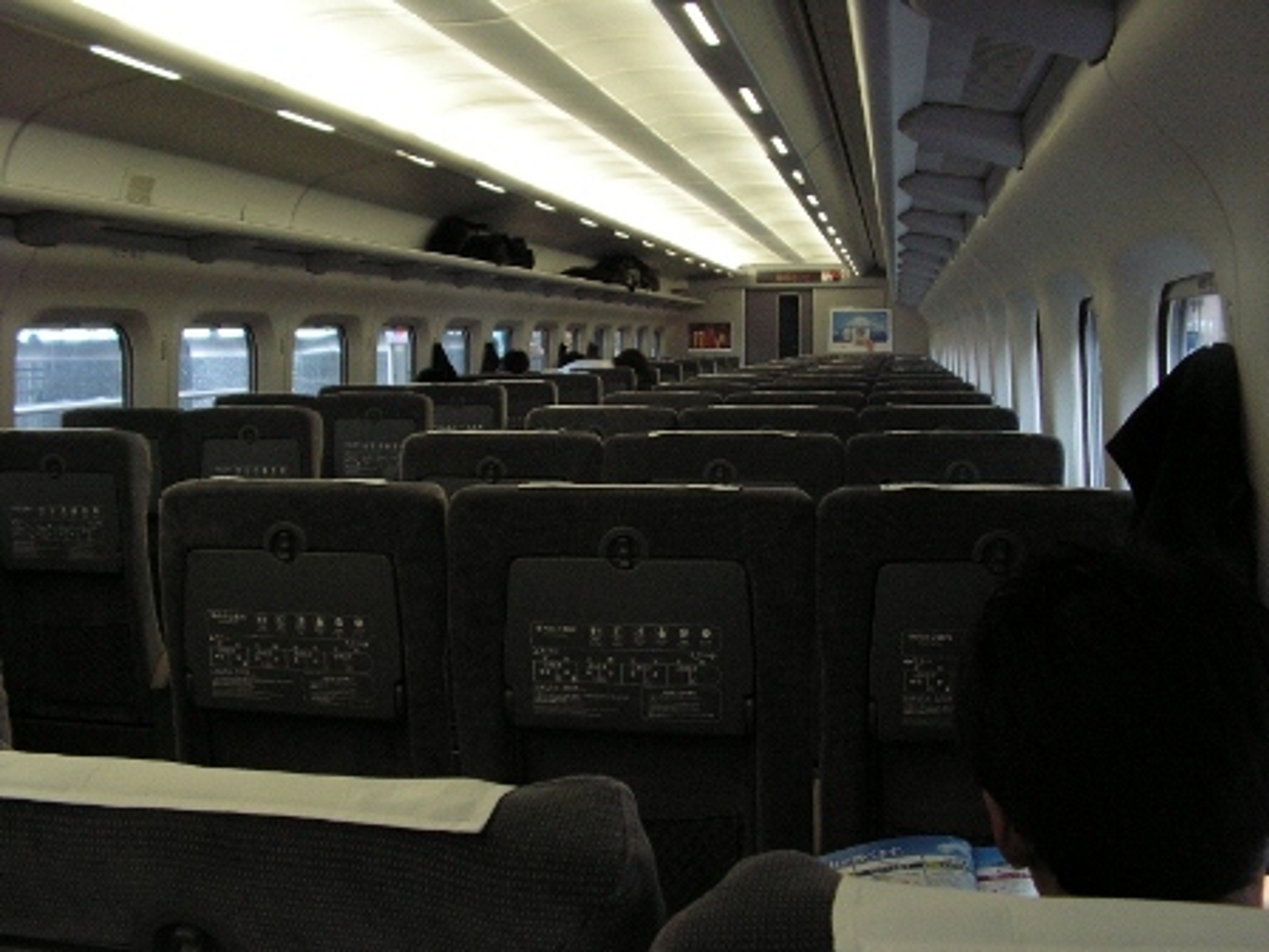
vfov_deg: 39.7
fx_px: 1320
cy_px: 476
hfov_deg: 51.4
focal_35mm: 36
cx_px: 634
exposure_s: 1/40
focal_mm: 6
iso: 160
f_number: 3.2
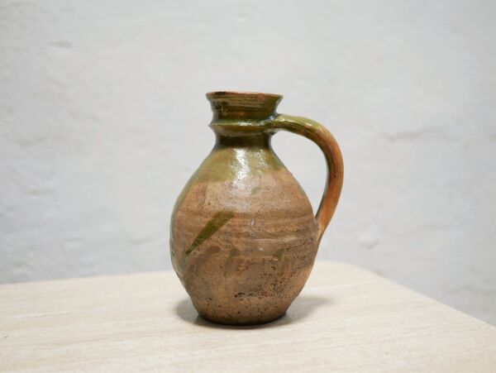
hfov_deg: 46.8
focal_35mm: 40
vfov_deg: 36.0
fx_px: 574
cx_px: 248
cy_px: 186
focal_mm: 20
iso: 320
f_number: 1.7
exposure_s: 1/60
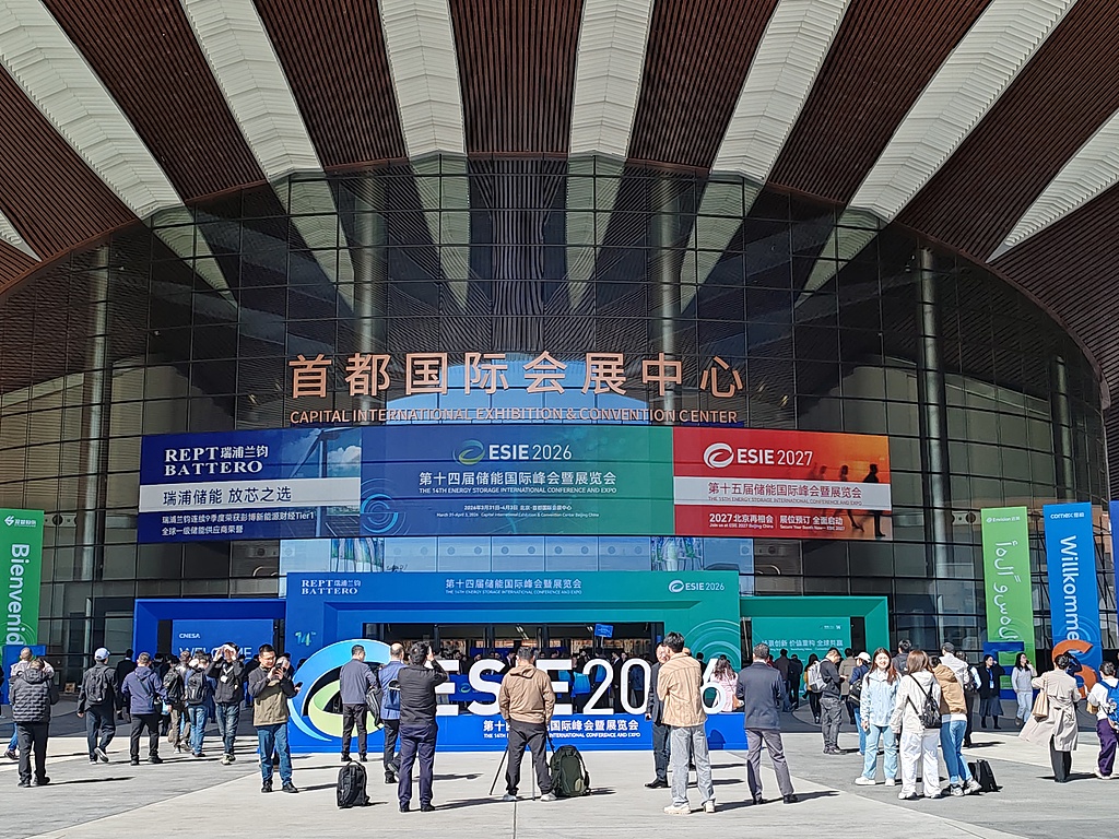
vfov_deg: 30.9
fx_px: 1519
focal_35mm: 47
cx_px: 560
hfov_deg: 40.4
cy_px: 420
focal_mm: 6.12
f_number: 1.9
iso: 50
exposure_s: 1/810
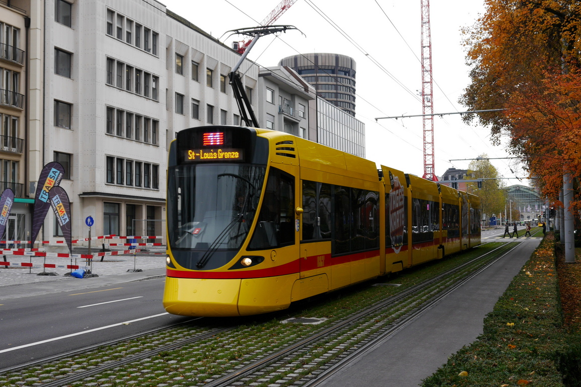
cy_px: 201
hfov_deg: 38.2
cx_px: 286
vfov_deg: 26.0
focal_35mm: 52
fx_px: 839
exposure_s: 1/160
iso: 160
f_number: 5.6
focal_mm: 24
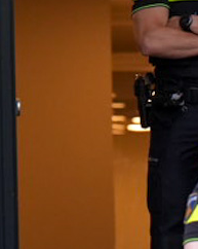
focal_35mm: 948
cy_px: 172
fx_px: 6957
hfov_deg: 1.6
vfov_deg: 2.0
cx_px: 260
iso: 1600
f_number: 4.5
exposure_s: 1/320
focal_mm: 127
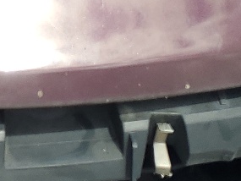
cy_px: -108
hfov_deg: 12.6
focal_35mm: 146
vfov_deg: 9.8
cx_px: -162
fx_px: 1017
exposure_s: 1/2000
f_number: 1.5
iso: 50
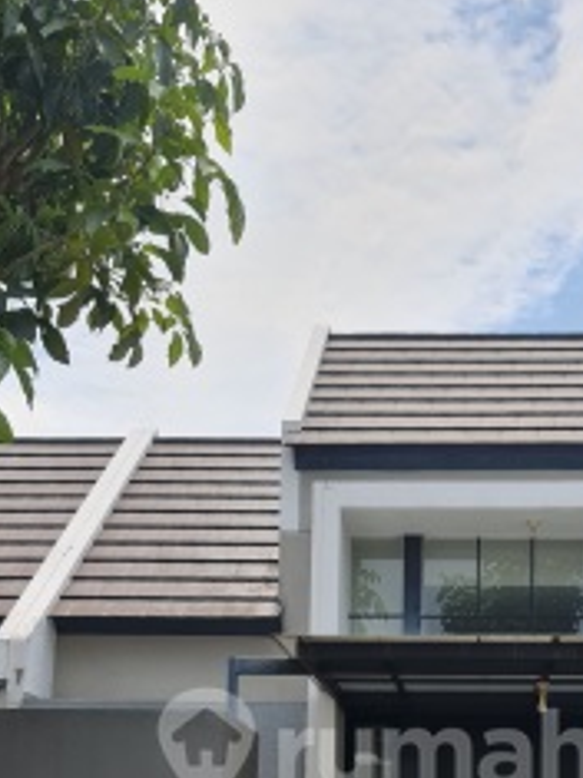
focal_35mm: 49
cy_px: 748
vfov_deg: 35.8
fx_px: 1101
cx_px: 462
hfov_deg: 29.0
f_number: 1.8
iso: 50
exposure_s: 1/1000
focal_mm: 7
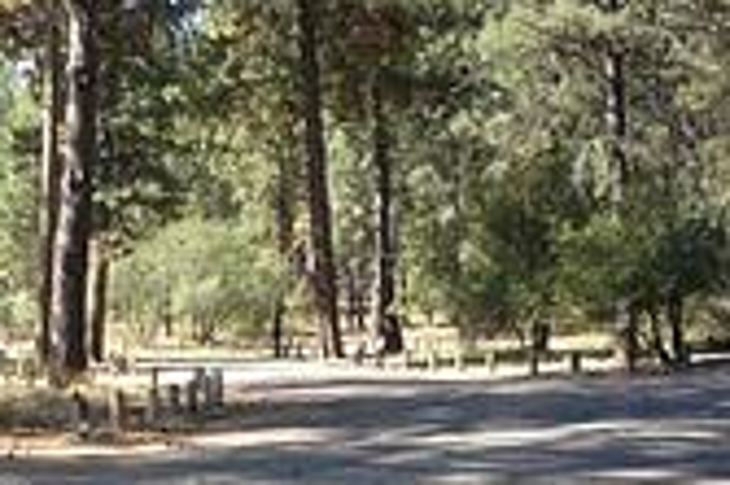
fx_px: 1378
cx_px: 42
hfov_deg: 28.3
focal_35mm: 68
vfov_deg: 20.0
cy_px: 275
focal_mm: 5.2
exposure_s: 1/500
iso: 320
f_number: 3.3
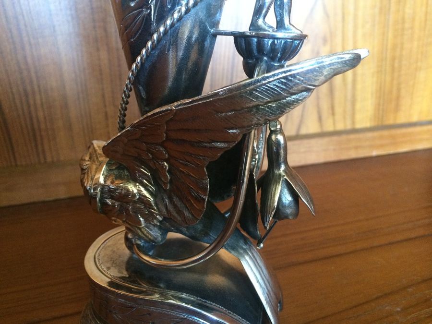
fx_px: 374
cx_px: 216
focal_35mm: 30
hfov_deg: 60.0
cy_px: 162
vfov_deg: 46.8
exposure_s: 1/17
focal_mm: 4.12
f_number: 2.2
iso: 320
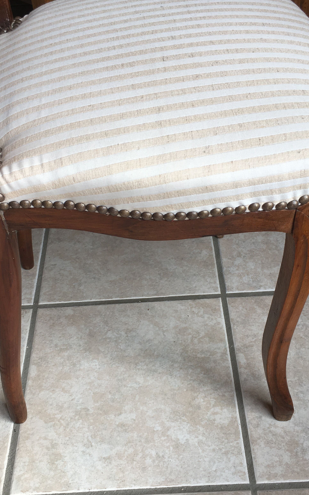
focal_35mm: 40
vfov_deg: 49.2
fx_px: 539
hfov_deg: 32.0
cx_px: 155
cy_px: 264
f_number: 2.2
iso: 25
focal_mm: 4.15
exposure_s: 1/172
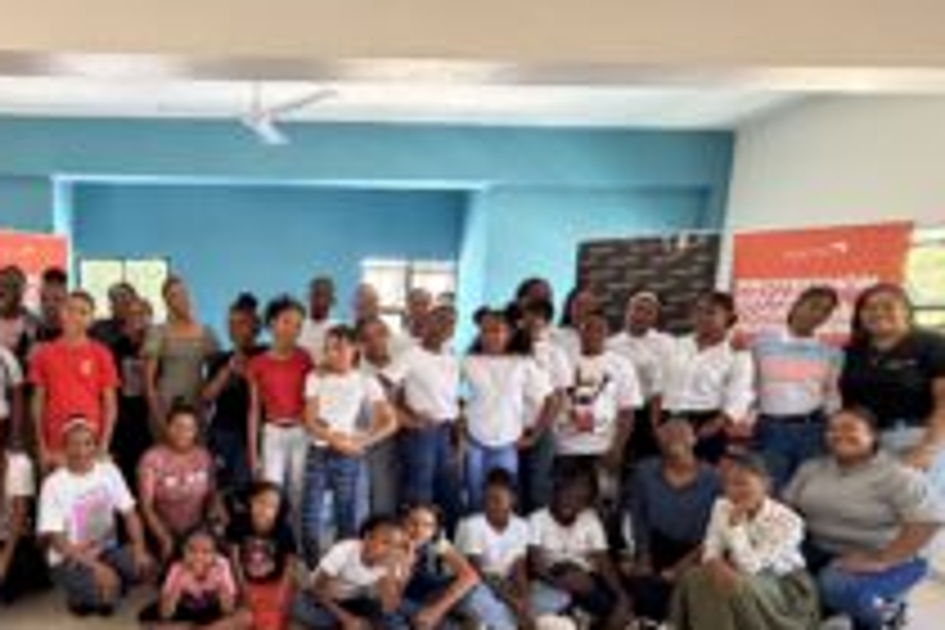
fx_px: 656
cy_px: 428
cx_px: 248
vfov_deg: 50.2
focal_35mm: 25
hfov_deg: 67.4
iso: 640
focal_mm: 2.22
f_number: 2.2
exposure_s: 1/60
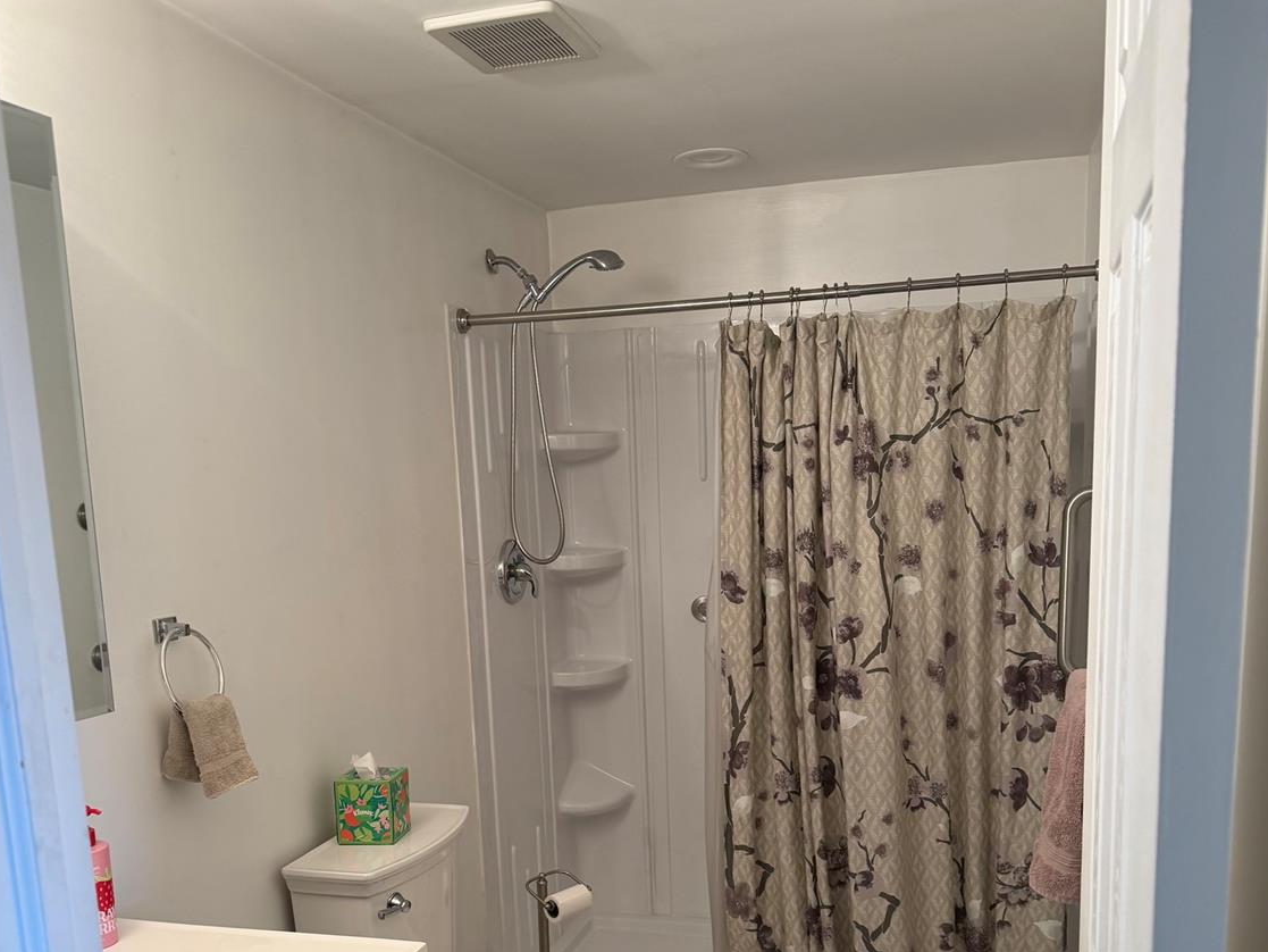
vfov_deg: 41.8
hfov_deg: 55.3
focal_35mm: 33
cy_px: 700
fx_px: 1209
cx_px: 630
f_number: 1.78
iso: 125
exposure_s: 1/60
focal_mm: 6.76
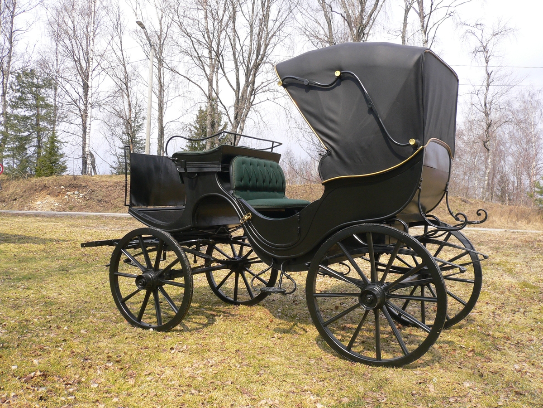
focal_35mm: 35
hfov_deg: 52.6
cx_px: 272
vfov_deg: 40.7
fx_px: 549
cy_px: 204
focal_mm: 5.8
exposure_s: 1/160
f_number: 5.6
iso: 80
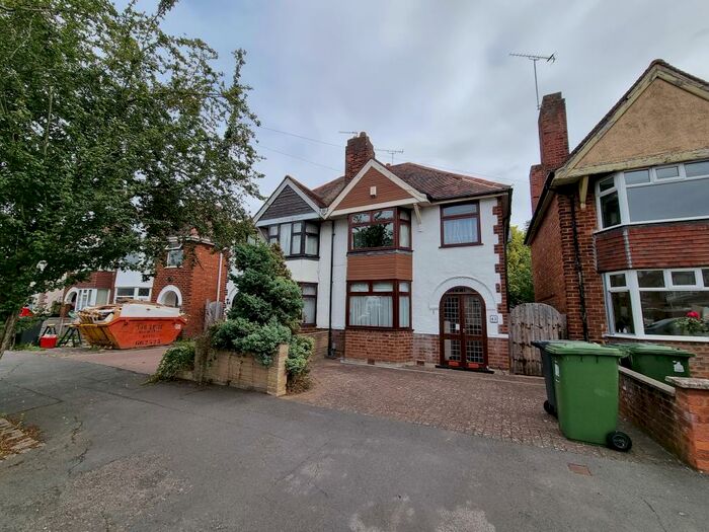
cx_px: 354
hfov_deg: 106.2
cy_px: 266
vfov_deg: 89.9
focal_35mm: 13
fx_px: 266
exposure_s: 1/1952
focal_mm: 2.2
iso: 50
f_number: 2.2
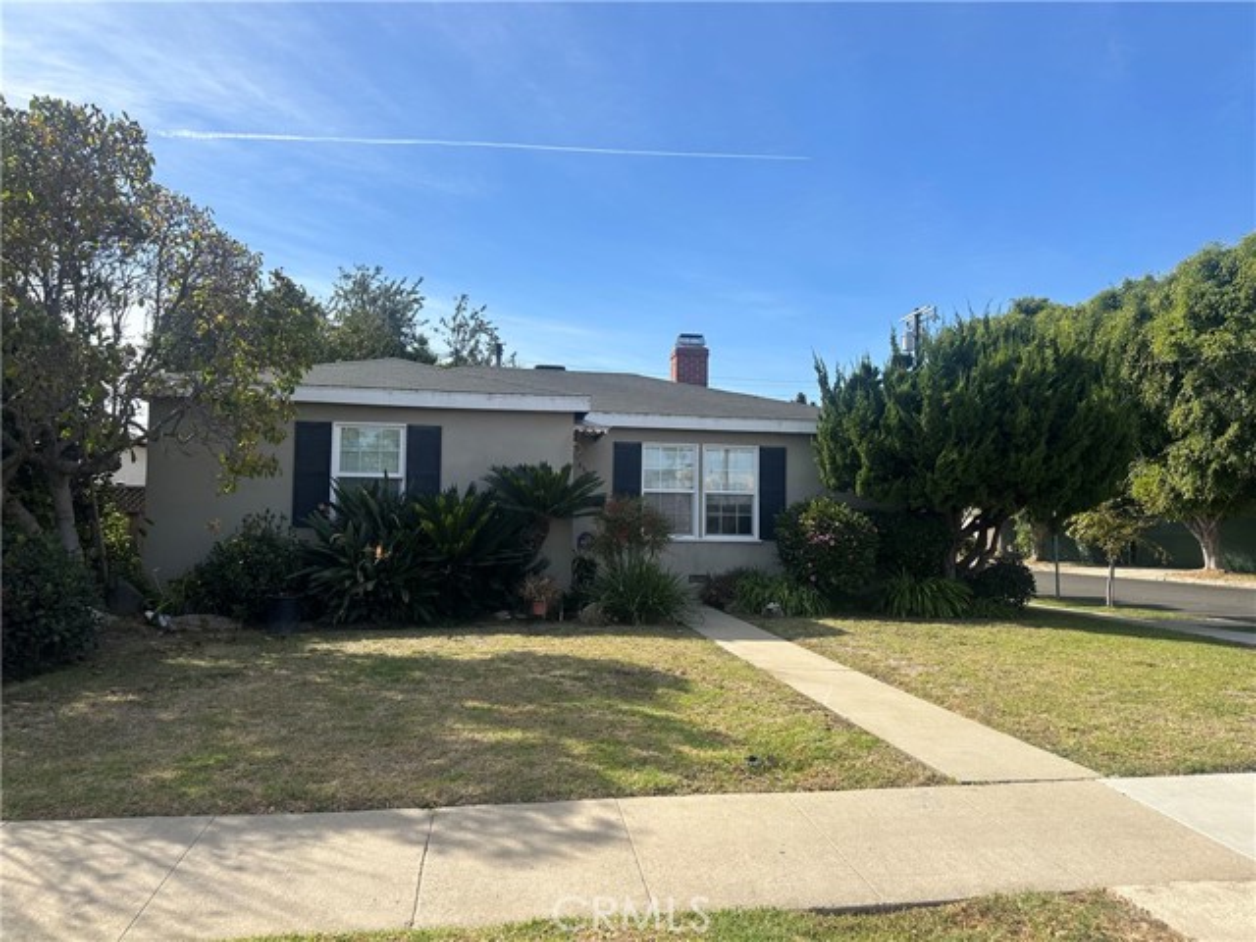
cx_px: 628
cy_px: 471
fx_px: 871
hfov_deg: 71.6
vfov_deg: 56.8
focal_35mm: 24
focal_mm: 6.86
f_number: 1.78
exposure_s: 1/3356
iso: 80
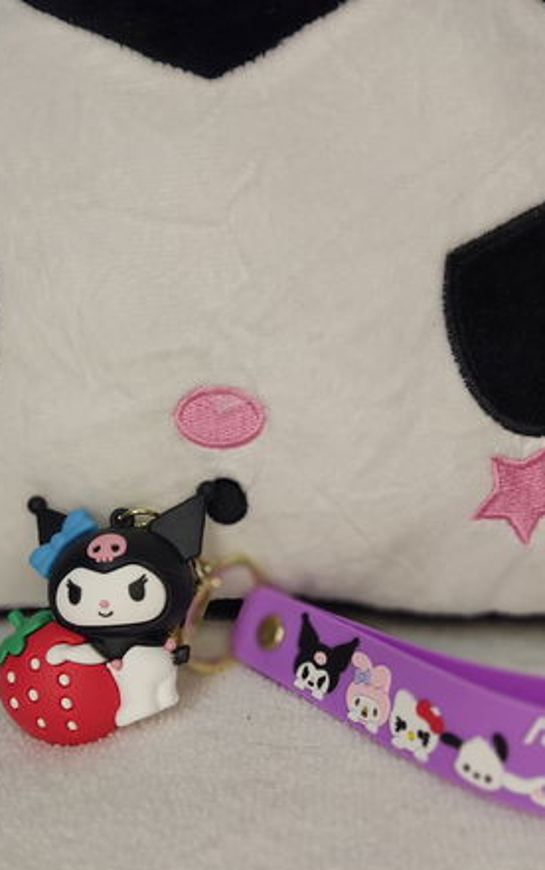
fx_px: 760
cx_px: 257
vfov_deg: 59.6
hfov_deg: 39.4
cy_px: 447
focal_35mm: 32
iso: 126
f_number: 1.79
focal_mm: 4.71
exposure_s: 1/60
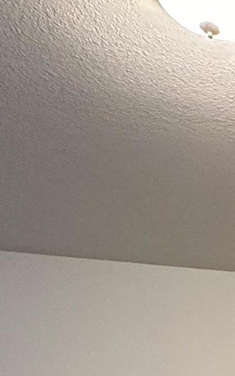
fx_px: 799
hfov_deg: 12.8
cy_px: 652
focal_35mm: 78
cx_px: 565
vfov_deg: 20.2
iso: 250
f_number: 2.2
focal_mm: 2.22
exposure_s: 1/60
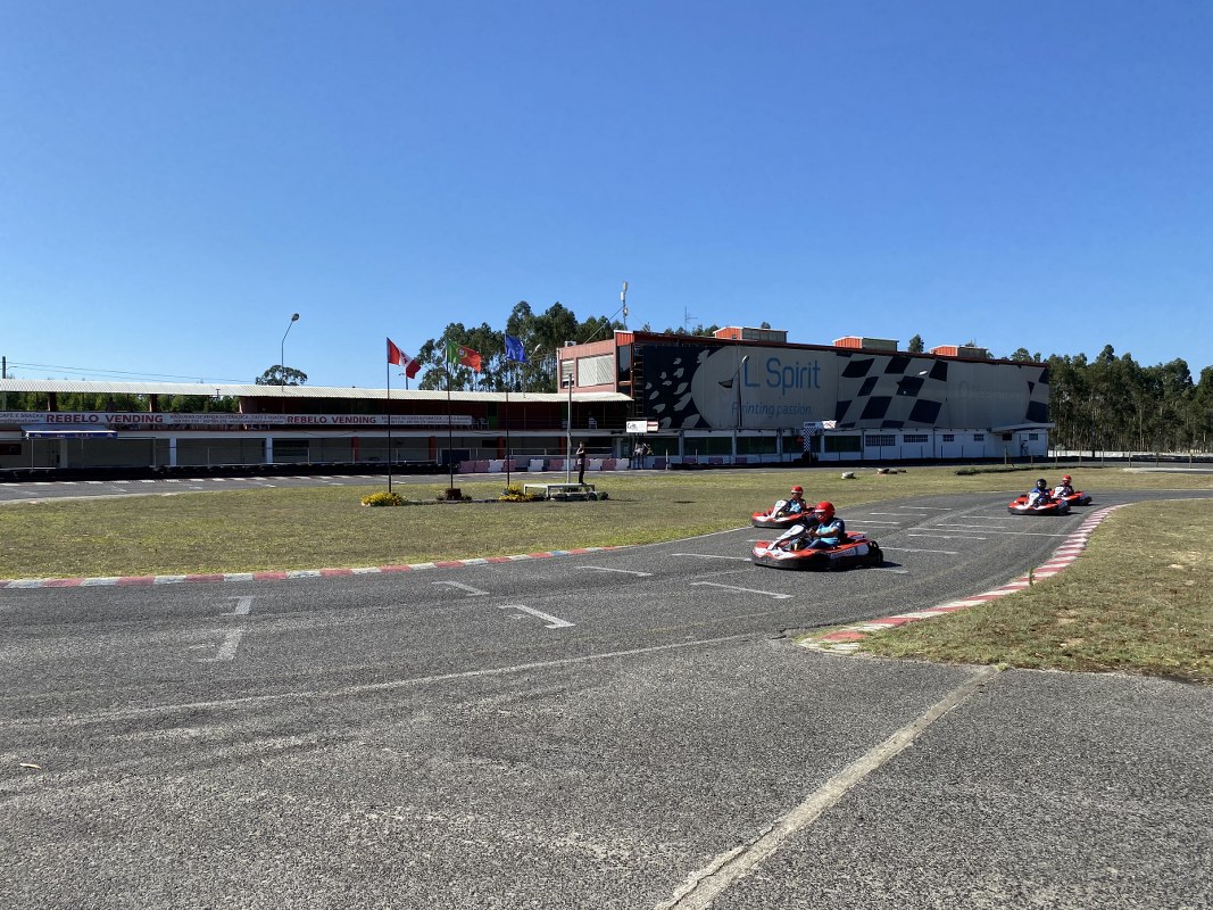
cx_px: 606
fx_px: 911
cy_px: 455
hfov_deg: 67.3
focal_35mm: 26
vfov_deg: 53.1
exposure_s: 1/2755
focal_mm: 4.25
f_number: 1.8
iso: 32
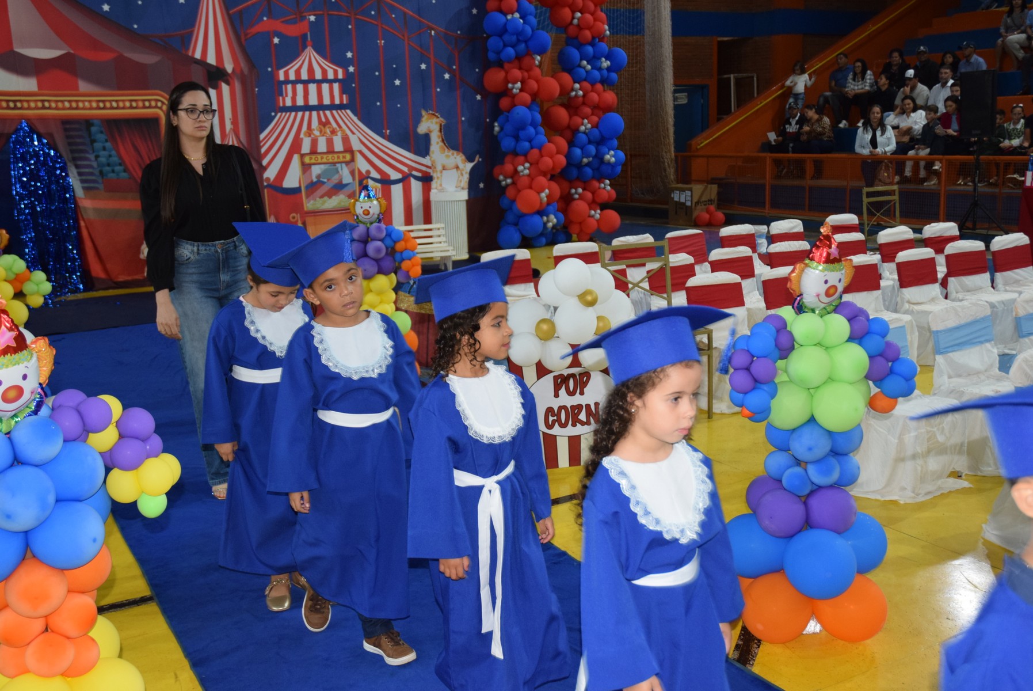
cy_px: 346
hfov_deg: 53.1
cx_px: 516
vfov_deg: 36.9
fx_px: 1034
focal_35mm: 36
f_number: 3.8
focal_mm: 24
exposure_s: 1/60
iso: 1100
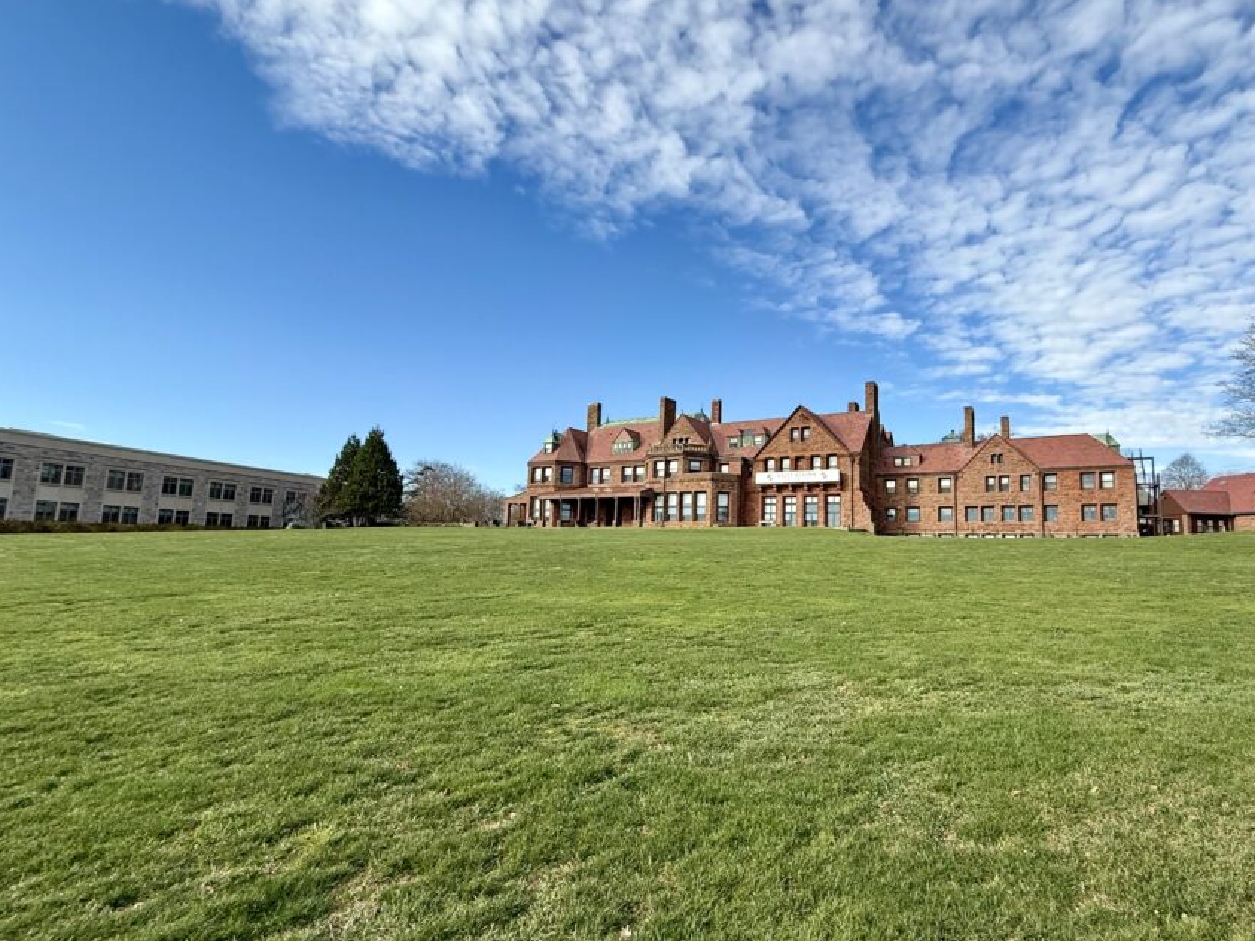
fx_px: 616
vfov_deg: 74.7
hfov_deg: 89.9
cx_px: 753
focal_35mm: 17
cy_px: 479
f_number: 2.2
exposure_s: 1/1339
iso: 50
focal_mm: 2.22
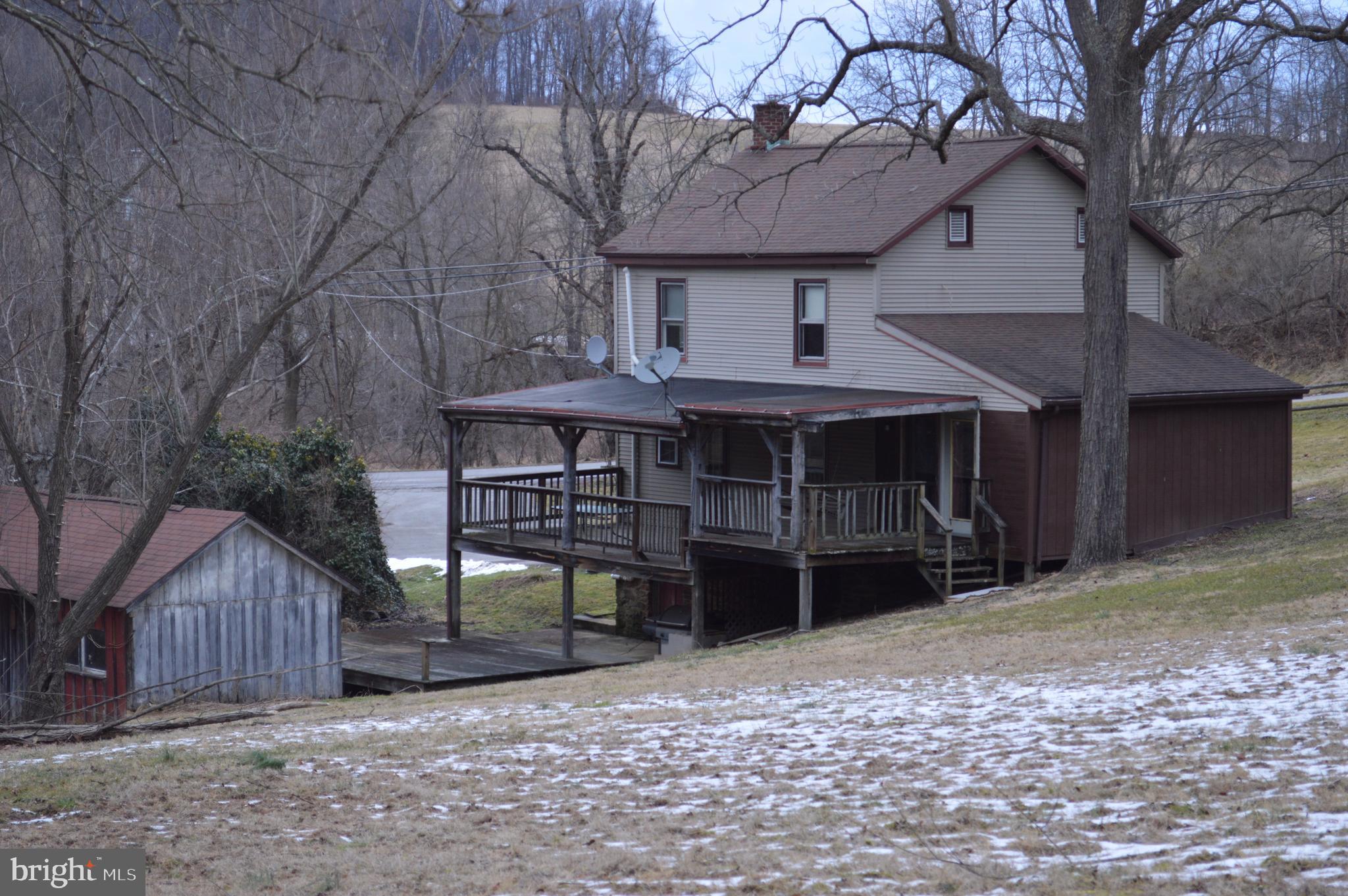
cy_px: 448
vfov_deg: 16.5
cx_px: 674
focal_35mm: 82
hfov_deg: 24.6
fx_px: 3086
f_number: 5.6
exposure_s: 1/80
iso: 400
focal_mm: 55
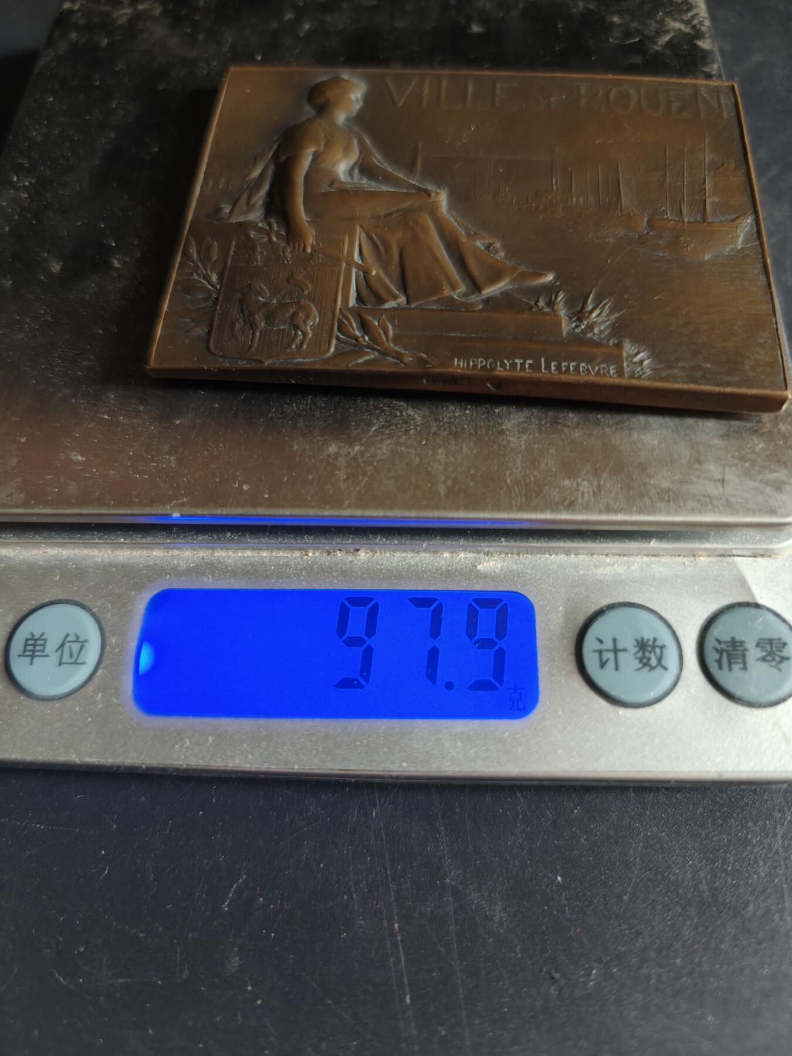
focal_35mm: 23
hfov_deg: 58.9
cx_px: 396
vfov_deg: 73.9
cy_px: 528
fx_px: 702
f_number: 1.6
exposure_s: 1/100
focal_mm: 6.06
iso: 800
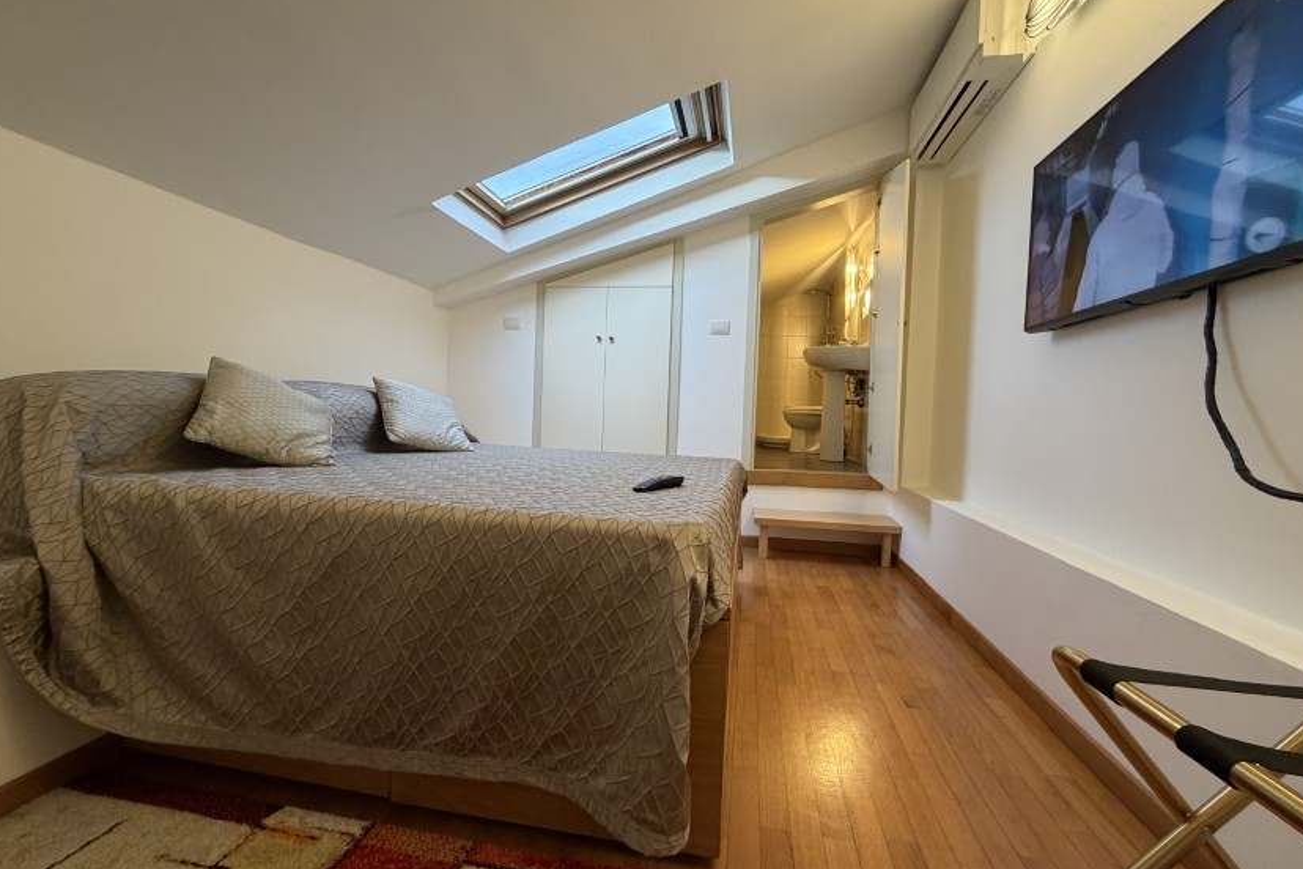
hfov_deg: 100.4
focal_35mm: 15
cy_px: 420
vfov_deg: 77.3
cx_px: 660
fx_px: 543
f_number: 2.2
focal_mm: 2.22
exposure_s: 1/50
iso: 200
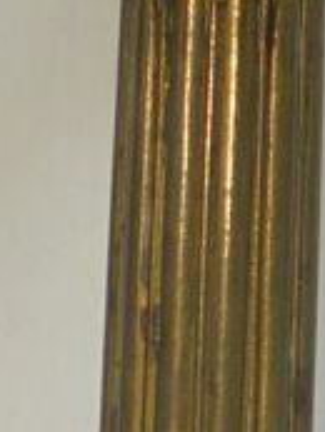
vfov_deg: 10.8
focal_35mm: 177
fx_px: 2213
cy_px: 622
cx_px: 311
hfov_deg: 8.4
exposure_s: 1/100
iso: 100
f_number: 4
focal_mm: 6.1
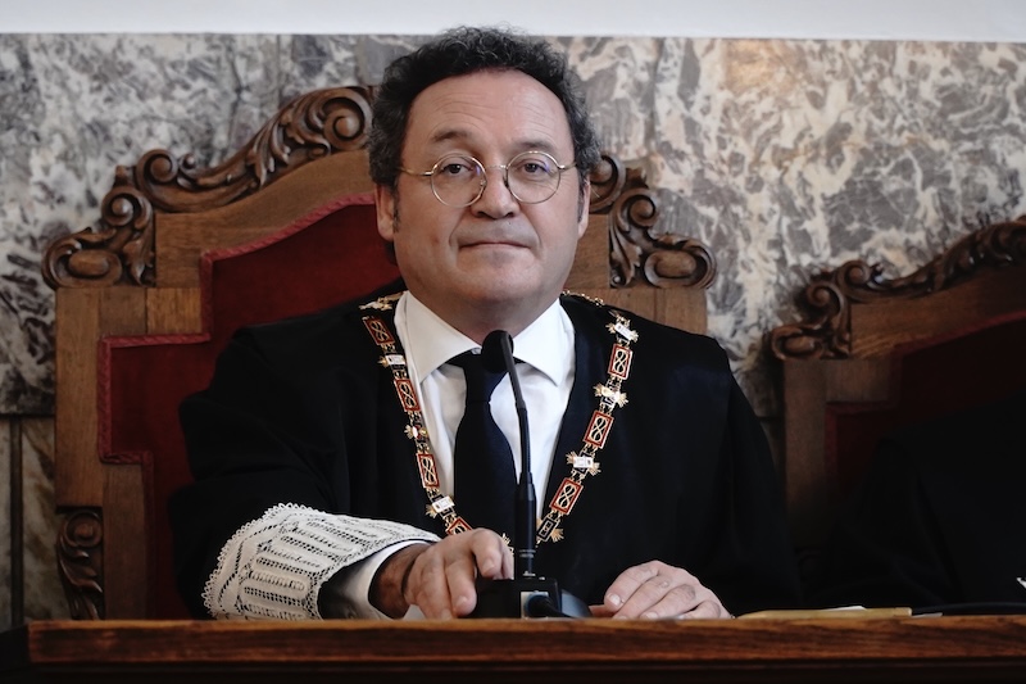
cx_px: 513
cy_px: 342
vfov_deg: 9.5
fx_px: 4131
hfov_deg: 14.2
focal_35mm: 145
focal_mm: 97
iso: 2000
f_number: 4
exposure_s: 1/100
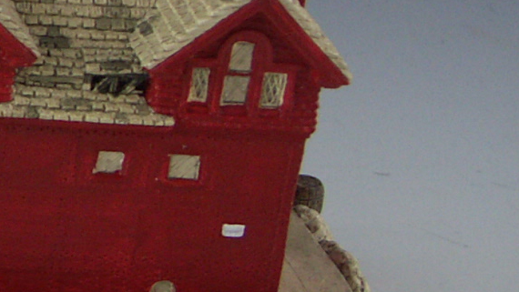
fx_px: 2244
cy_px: 0
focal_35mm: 163
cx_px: -373
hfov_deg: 12.2
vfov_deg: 7.4
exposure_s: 1/60
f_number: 3.5
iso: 100
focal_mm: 10.56
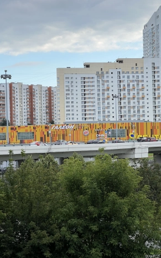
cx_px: 68
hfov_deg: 15.9
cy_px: 129
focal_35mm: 82
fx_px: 576
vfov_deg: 25.2
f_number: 2.8
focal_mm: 9
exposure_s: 1/228
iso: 32
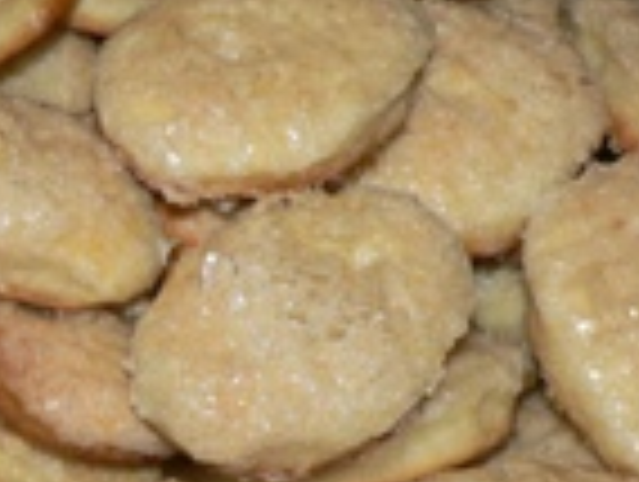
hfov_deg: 11.3
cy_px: 311
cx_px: 90
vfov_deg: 8.6
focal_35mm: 173
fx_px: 3199
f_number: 2.8
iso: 100
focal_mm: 9.2
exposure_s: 1/60
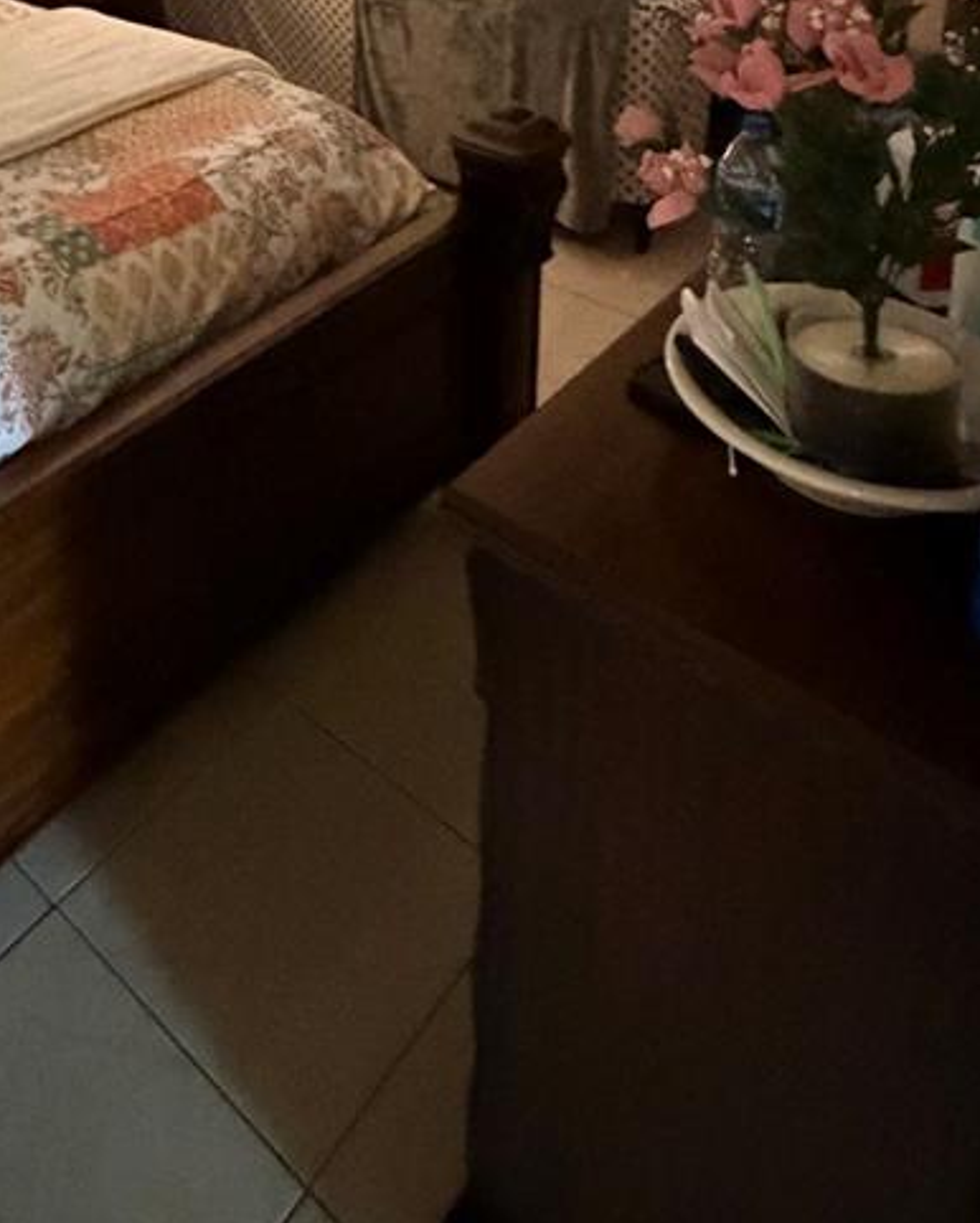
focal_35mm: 34
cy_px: -51
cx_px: 239
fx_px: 1232
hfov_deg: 42.0
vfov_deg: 43.6
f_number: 2.2
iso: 1600
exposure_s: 1/40
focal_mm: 2.22
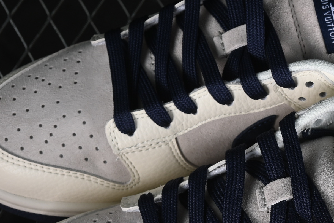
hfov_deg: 11.9
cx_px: 257
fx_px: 1595
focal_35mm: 172
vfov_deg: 8.0
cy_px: 180
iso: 160
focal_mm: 50
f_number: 7.1
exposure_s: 1/80
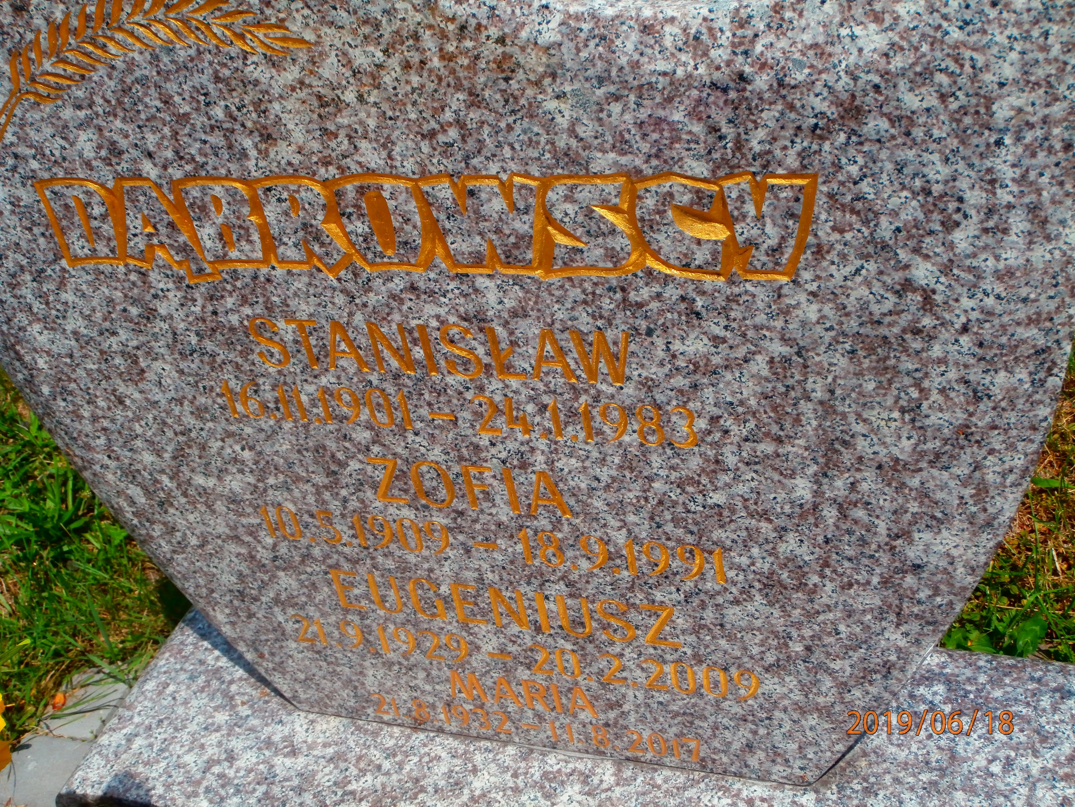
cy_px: 404
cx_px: 538
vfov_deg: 30.9
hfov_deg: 40.4
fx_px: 1460
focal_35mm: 47
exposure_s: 1/1000
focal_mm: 8.29
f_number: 4.2
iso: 100
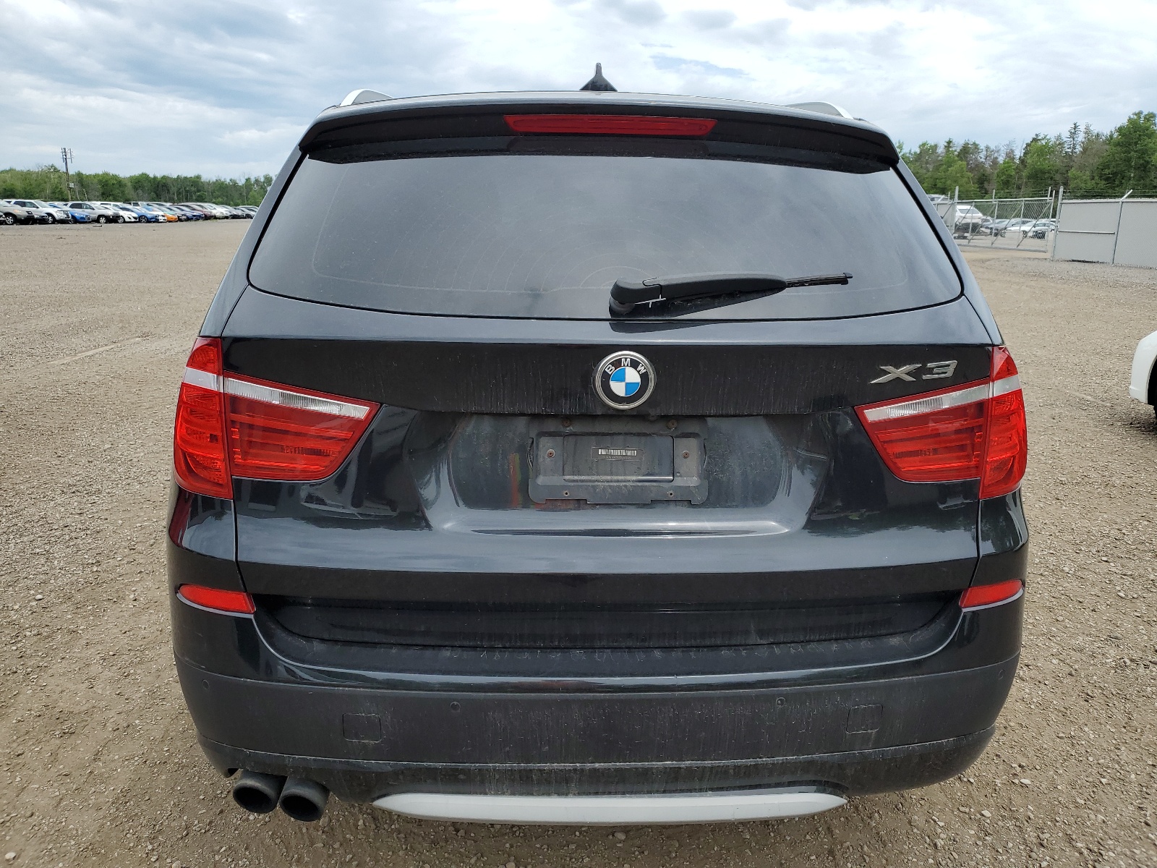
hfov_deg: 67.3
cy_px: 434
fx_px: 869
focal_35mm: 26
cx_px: 578
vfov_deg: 53.1
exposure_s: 1/2000
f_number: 1.5
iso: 50
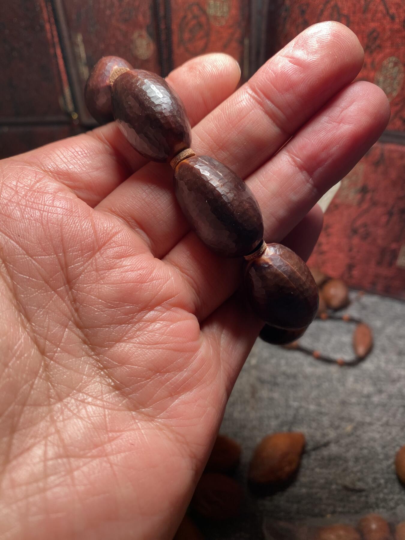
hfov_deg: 54.9
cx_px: 202
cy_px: 270
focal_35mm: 25
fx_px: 390
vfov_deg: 69.4
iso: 32
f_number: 1.8
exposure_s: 1/123
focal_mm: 4.25
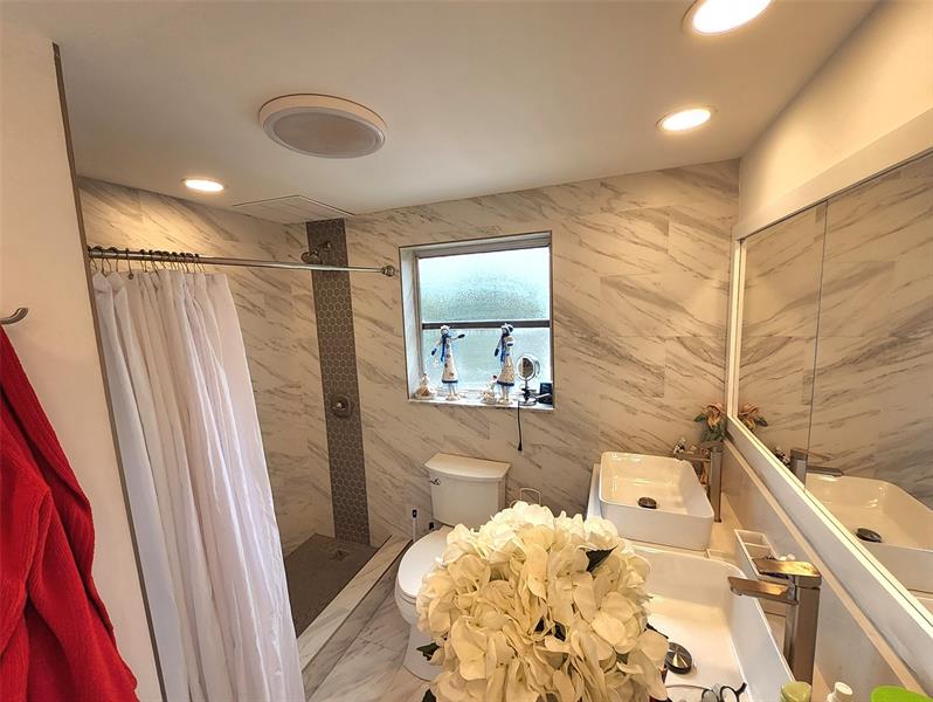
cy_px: 351
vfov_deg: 90.0
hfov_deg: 106.1
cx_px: 466
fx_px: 351
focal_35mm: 13
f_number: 2.2
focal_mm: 1.13
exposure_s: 1/120
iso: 50
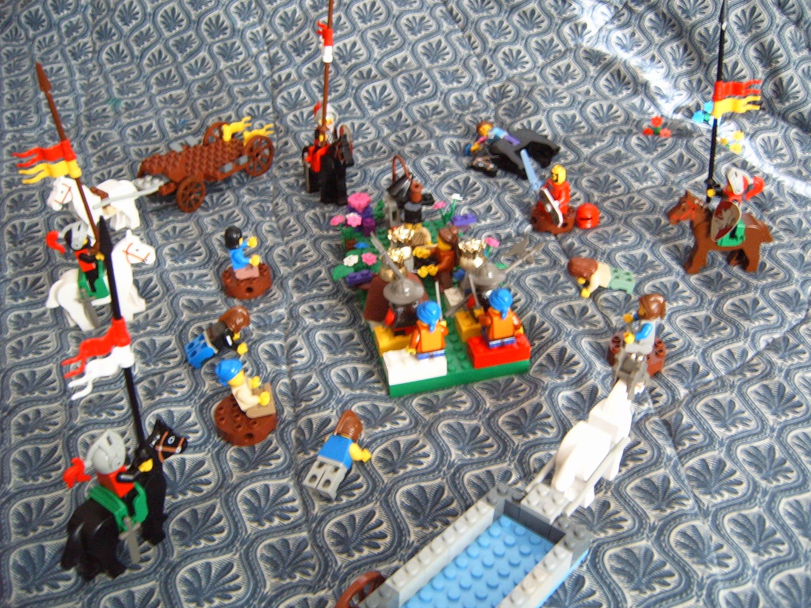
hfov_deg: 50.1
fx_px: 867
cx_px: 406
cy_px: 304
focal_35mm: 37
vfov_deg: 38.7
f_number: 2.9
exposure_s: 1/6
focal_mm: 6.2
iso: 141
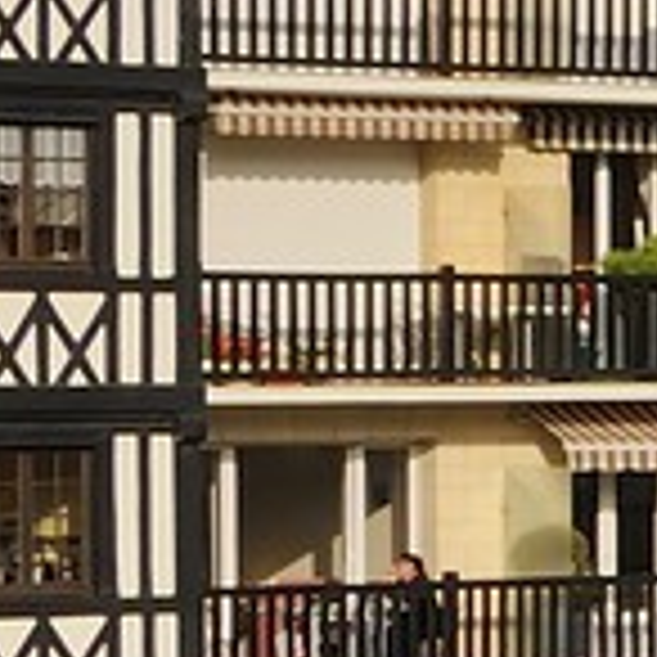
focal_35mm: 298
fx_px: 6399
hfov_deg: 4.7
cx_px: 3488
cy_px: 374
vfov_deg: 5.9
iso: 250
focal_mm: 32
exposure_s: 1/125
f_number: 13
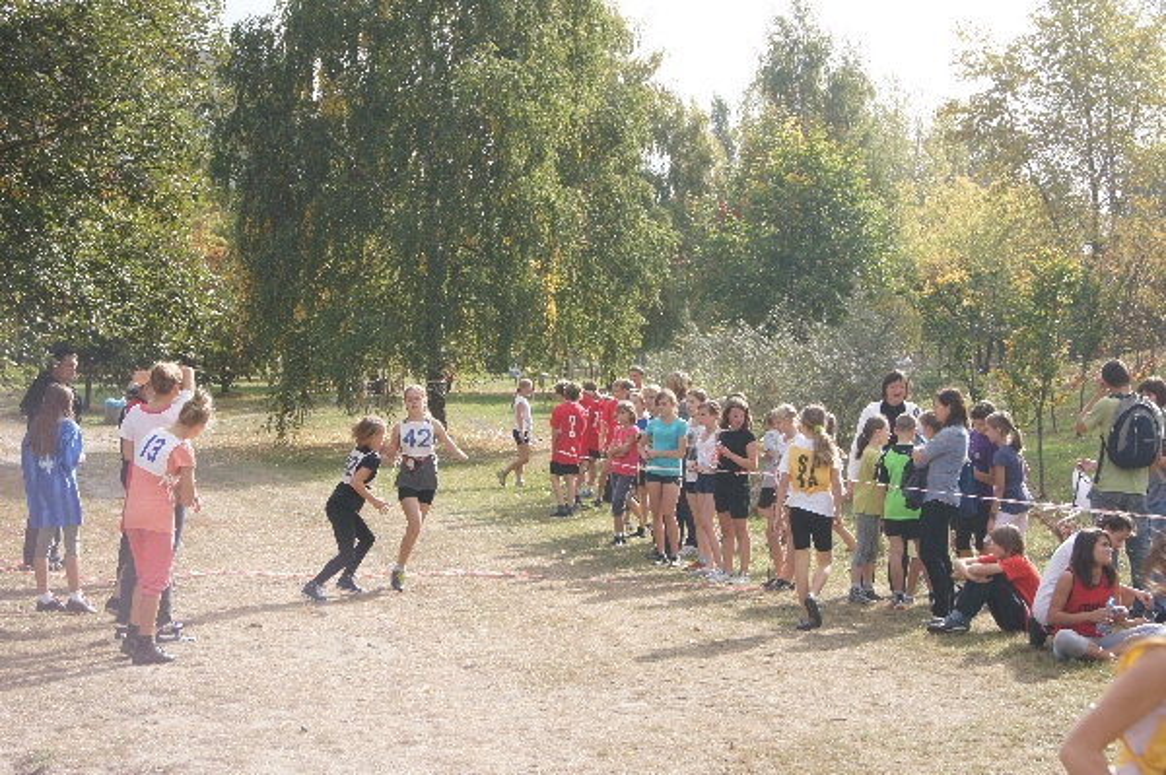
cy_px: 388
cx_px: 583
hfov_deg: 33.4
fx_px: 1942
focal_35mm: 60
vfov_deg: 22.6
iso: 200
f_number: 9
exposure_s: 1/250
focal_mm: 40
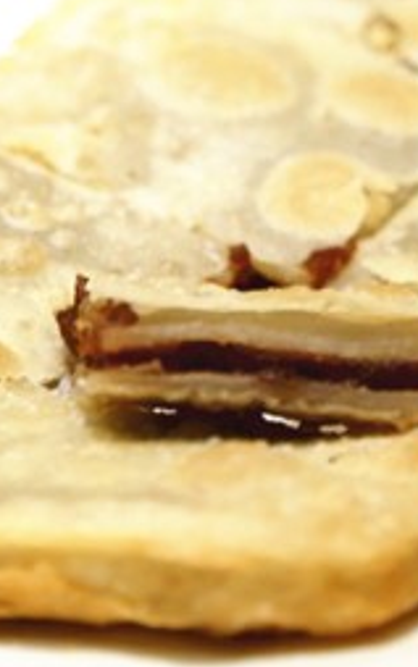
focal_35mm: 275
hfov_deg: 4.8
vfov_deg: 7.6
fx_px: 5007
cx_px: 276
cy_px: 126
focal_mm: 55
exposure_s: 1/50
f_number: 5.1
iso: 320
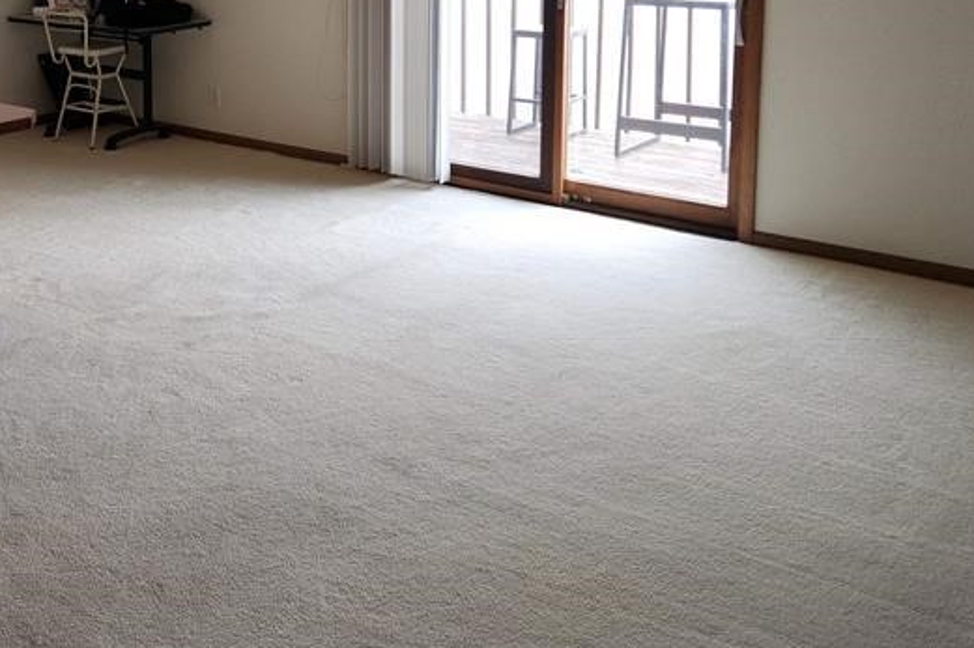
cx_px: 191
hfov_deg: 40.2
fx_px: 1271
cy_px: 39
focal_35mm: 47
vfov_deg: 27.4
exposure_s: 1/60
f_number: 1.8
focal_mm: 5.4
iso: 40
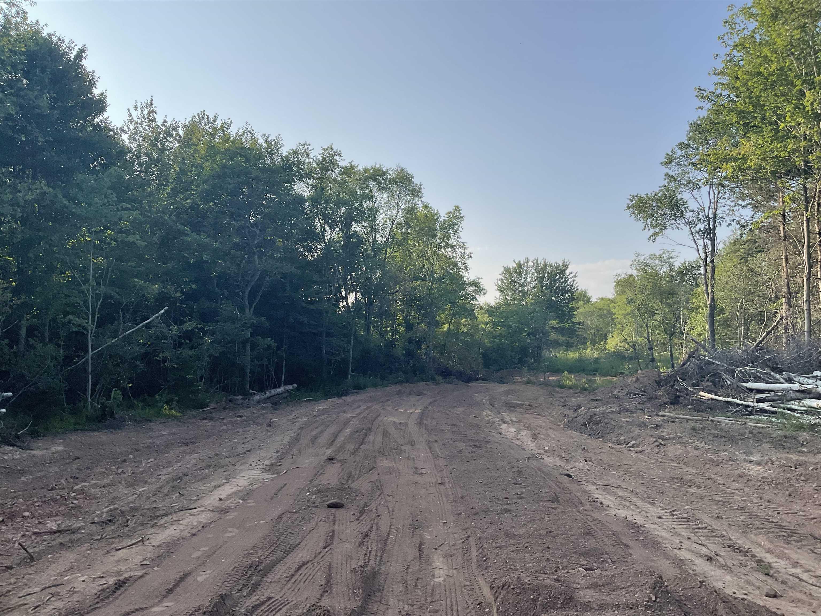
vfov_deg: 48.2
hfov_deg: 61.7
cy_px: 308
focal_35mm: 29
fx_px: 688
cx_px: 410
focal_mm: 3
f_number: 1.8
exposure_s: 1/1626
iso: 16
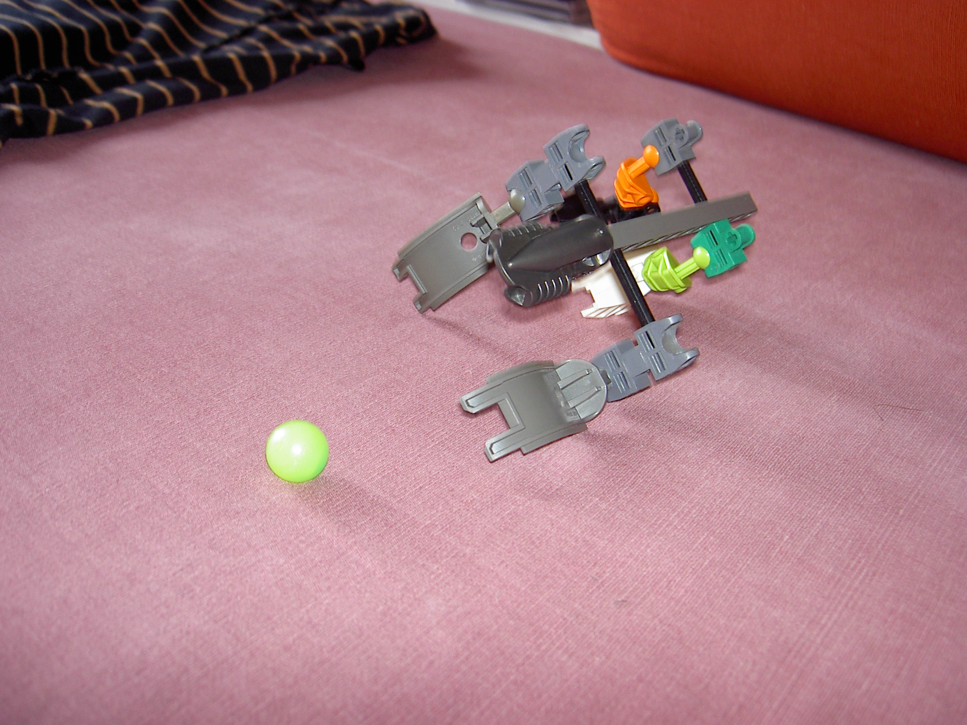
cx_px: 484
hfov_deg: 47.9
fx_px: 1089
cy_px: 362
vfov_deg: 36.8
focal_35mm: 39
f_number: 2.8
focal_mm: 8
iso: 100
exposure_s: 1/59.5
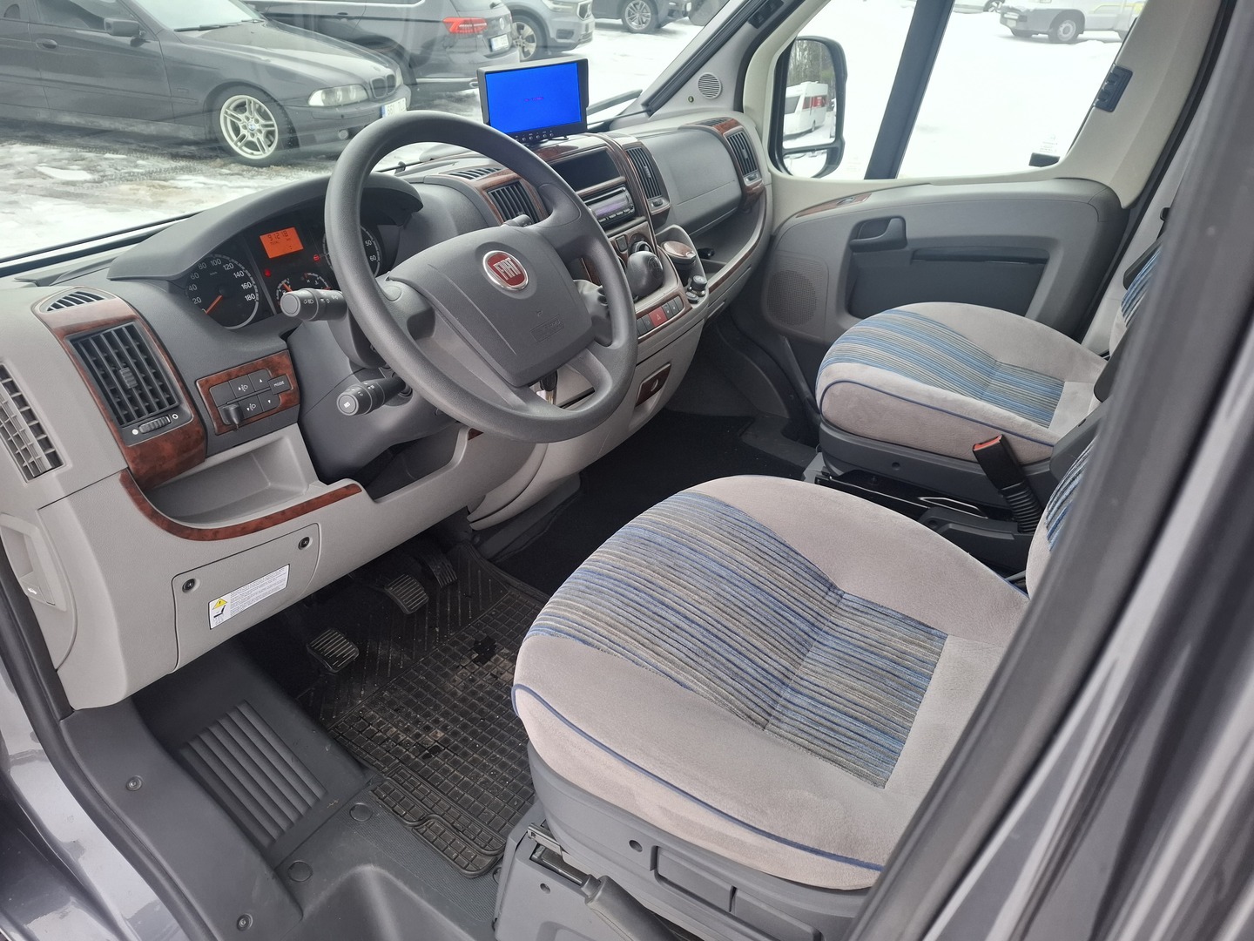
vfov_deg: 58.9
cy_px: 470
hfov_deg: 73.9
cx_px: 627
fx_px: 833
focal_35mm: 23
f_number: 1.8
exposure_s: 1/100
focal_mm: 5.54
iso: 200
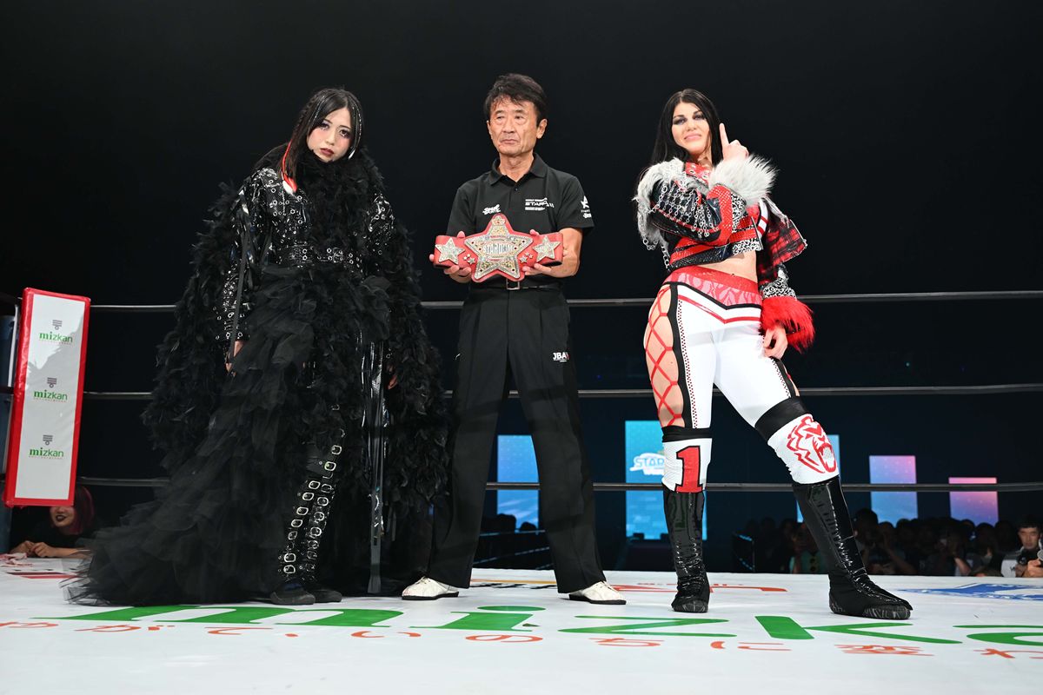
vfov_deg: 35.9
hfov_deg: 51.9
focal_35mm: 37
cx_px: 522
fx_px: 1072
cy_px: 348
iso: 1250
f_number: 4
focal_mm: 37
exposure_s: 1/640
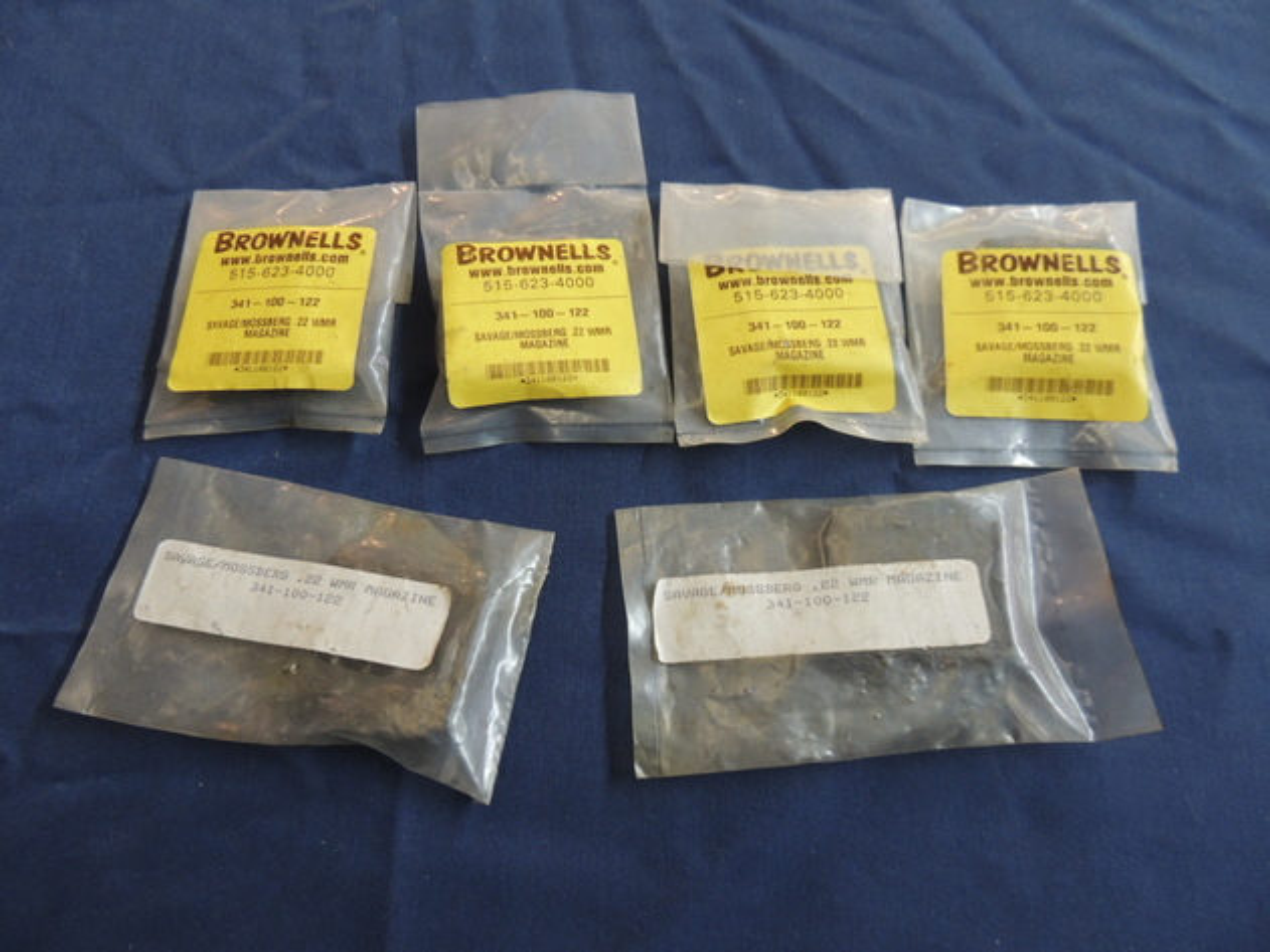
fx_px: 880
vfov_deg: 56.8
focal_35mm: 24
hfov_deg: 71.6
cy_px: 476
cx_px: 635
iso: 400
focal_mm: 4.3
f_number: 3
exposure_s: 1/30
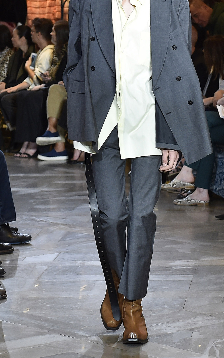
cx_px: 127
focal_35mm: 92
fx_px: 899
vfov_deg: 22.5
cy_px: 130
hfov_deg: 14.2
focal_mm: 70
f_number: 5.6
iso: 2000
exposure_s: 1/500
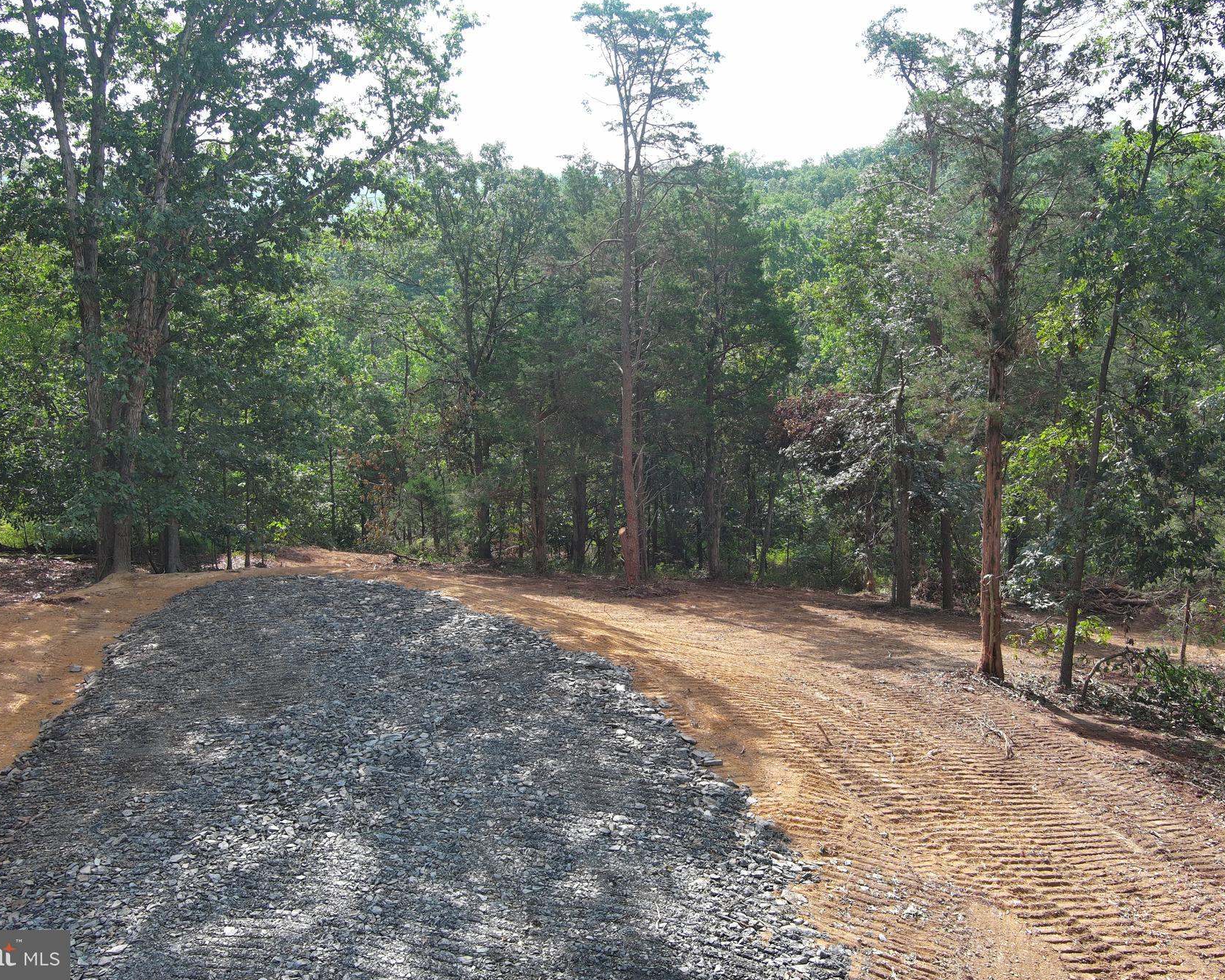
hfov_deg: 54.2
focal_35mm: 33
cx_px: 652
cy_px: 488
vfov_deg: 44.5
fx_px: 1196
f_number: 2.8
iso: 100
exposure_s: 1/382
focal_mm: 10.57
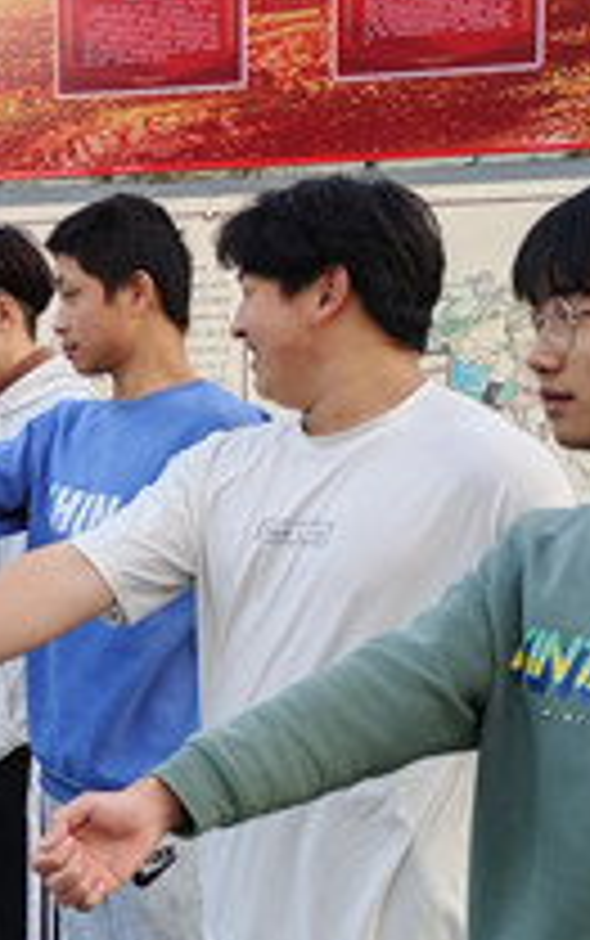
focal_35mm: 76
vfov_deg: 27.1
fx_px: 1951
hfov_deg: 16.1
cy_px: 549
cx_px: -212
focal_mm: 5.42
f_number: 1.89
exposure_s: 1/100
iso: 141
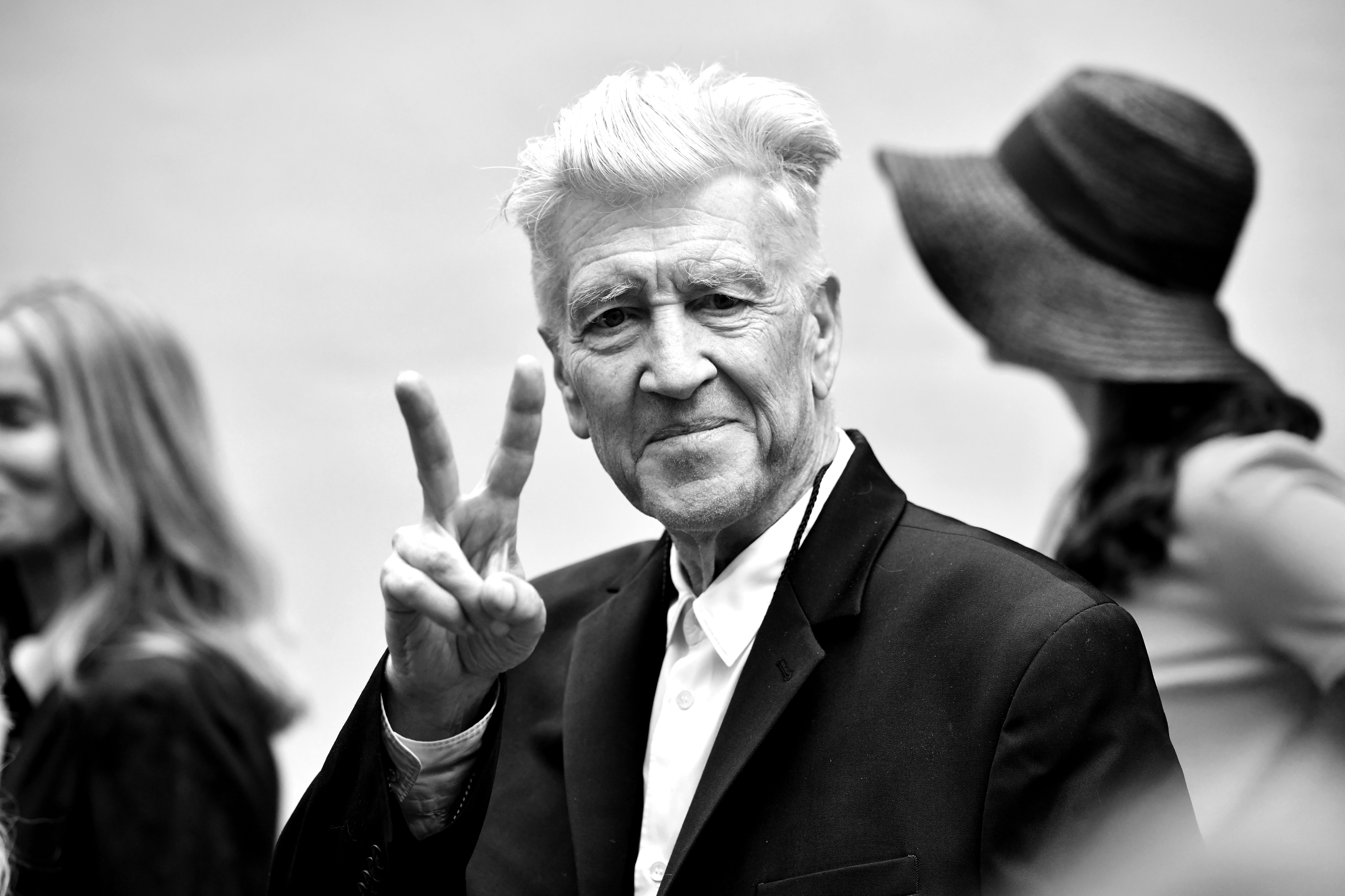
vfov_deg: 8.9
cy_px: 448
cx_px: 672
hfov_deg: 13.2
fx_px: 5791
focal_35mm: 155
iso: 1600
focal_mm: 155
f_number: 5.6
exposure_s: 1/2500
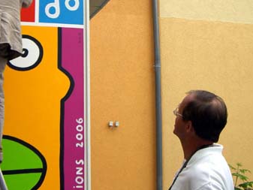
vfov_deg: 23.5
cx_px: 115
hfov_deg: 31.2
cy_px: 59
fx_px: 453
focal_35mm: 62
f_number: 2.7
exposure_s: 1/320
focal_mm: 6.2
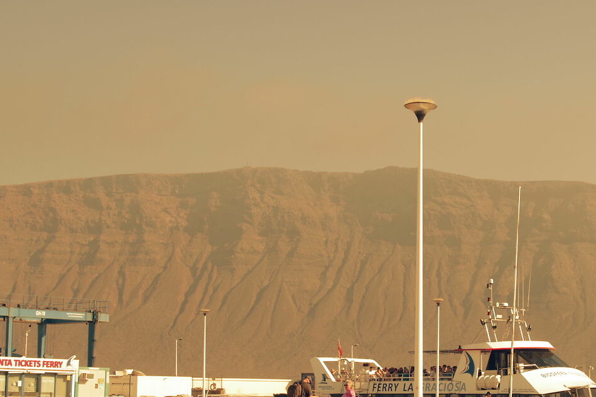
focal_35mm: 79
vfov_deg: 17.2
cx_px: 423
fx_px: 1308
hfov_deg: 25.5
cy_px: 296
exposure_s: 1/100
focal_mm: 31
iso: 100
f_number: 11
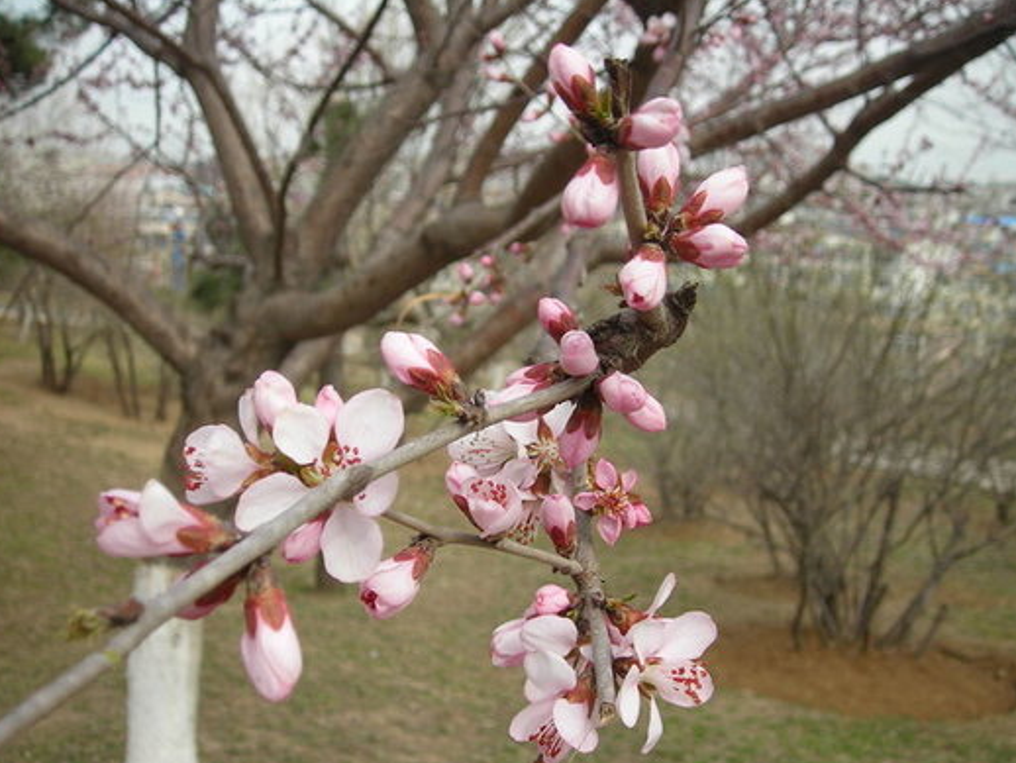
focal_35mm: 44
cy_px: 433
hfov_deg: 42.9
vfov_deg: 32.9
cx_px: 530
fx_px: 1292
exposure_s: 1/220
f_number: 3.2
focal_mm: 6.3
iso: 50
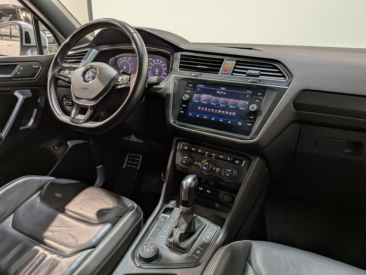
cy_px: 138
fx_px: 254
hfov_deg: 71.6
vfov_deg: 56.8
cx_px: 183
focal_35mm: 24
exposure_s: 1/30
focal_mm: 4.53
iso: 51
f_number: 1.7
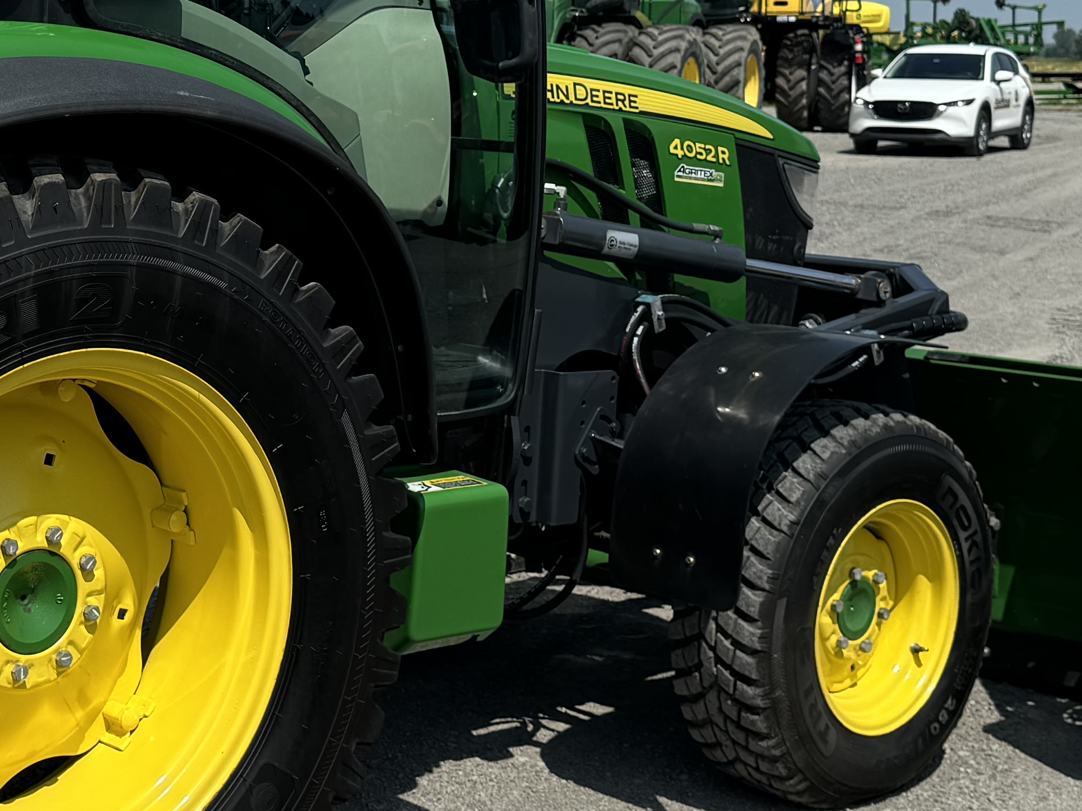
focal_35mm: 71
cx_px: 185
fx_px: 2219
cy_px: 229
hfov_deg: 26.8
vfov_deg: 20.6
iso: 80
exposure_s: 1/5814
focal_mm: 6.76
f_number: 1.78
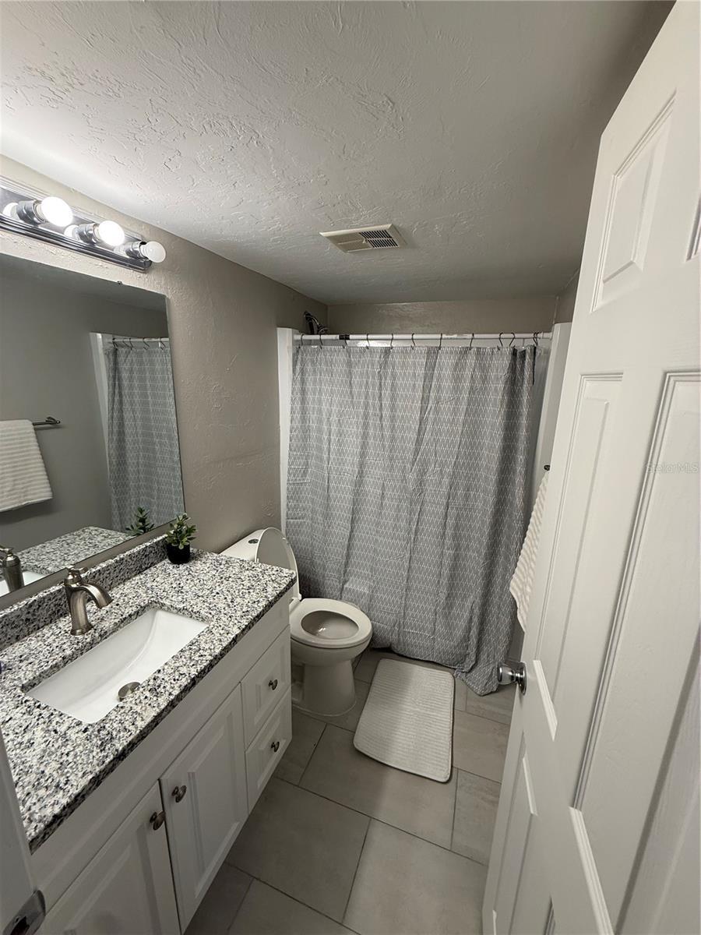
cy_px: 468
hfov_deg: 85.7
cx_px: 350
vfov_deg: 102.1
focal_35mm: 14
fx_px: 378
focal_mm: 2.22
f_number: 2.2
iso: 125
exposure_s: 1/120
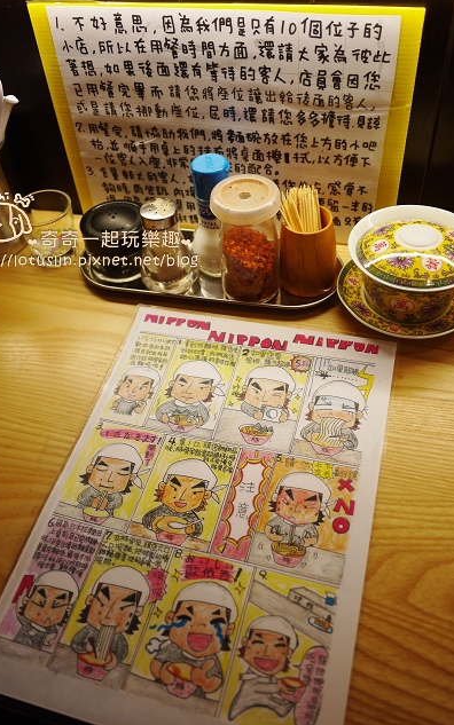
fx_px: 593
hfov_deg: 41.9
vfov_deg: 62.9
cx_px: 222
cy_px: 360
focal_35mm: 30
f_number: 2.5
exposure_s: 1/160
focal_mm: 14
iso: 100
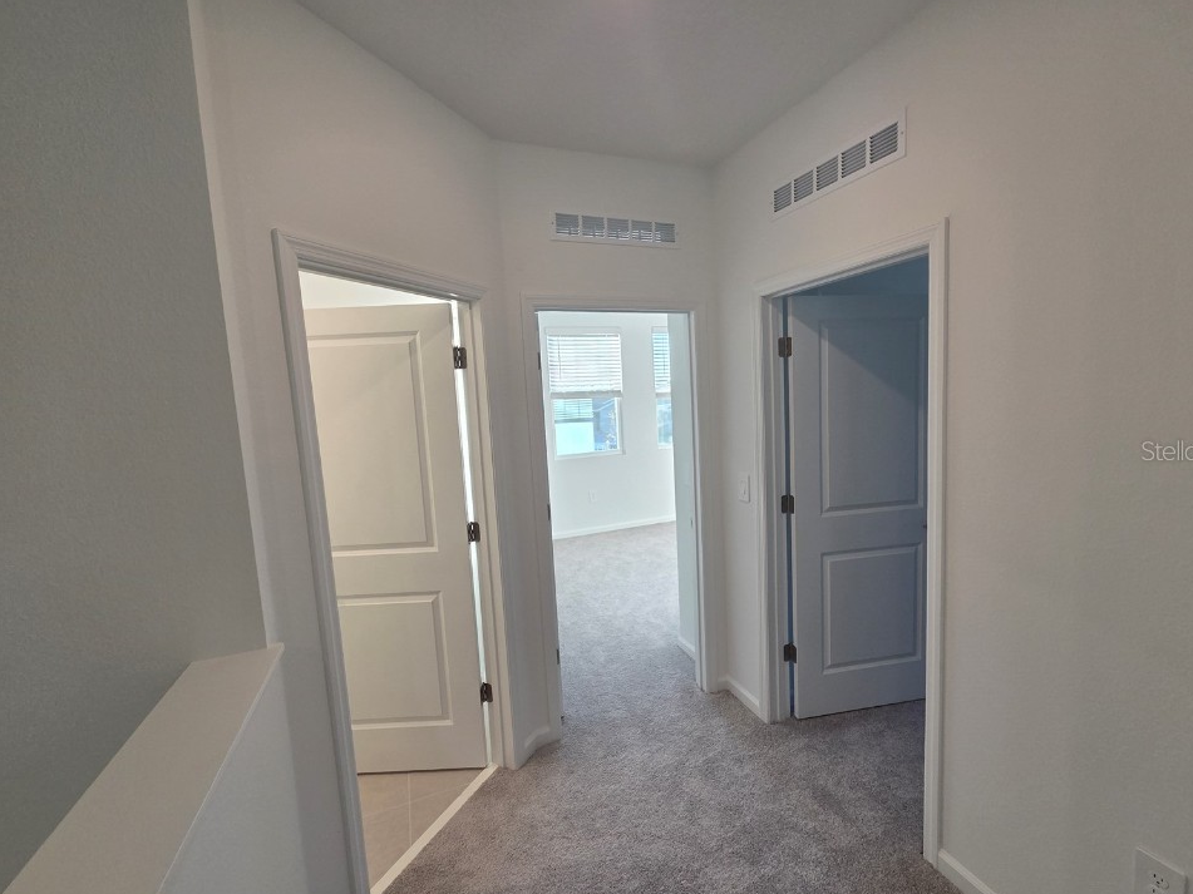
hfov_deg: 102.0
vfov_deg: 85.7
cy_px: 450
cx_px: 617
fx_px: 482
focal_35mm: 14
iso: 100
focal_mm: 2.2
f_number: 2.2
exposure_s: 1/120
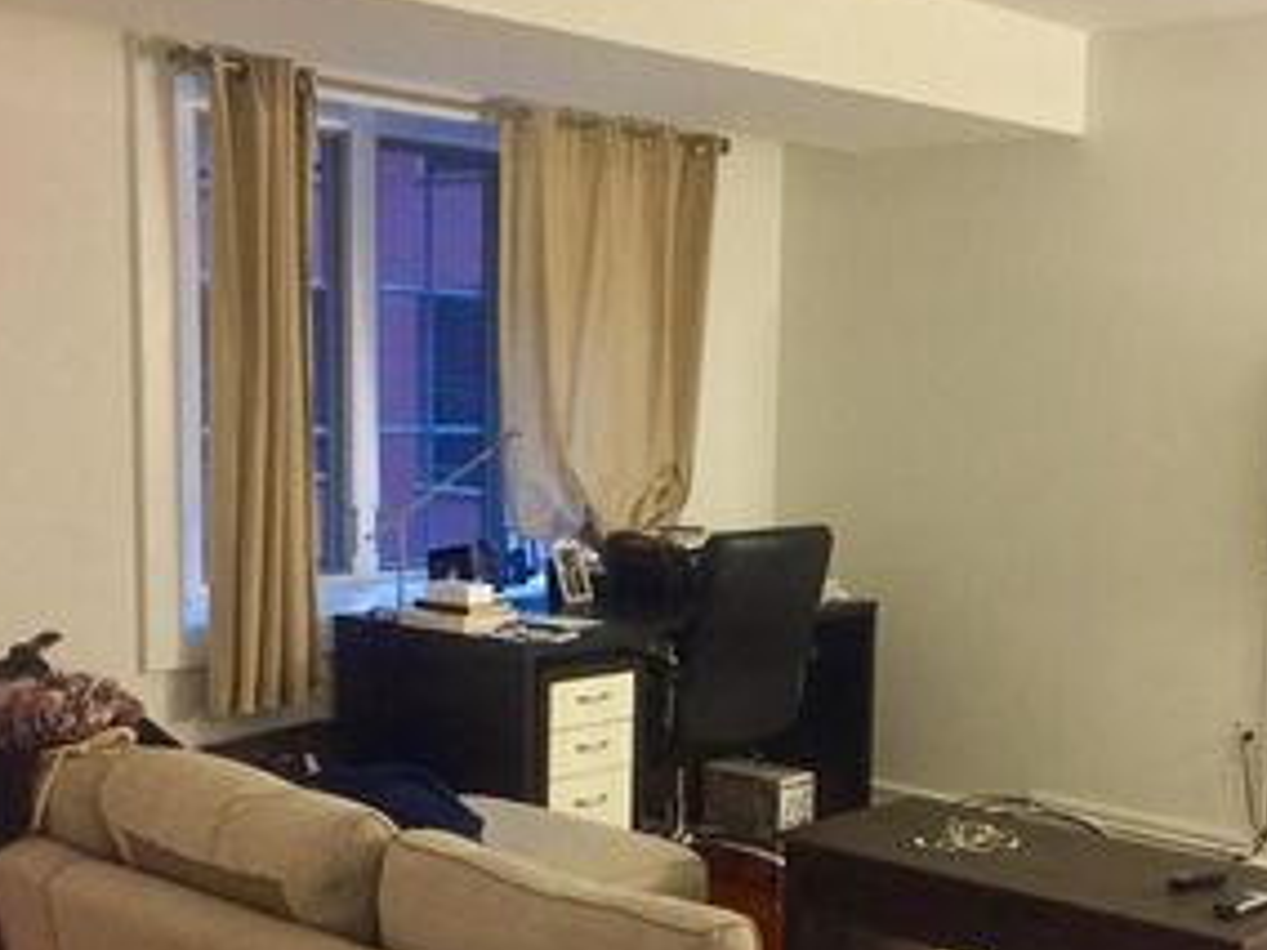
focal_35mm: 51
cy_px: 627
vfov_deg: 28.4
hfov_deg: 37.1
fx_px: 1867
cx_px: 830
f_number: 2.2
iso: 200
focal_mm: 4.15
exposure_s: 1/30
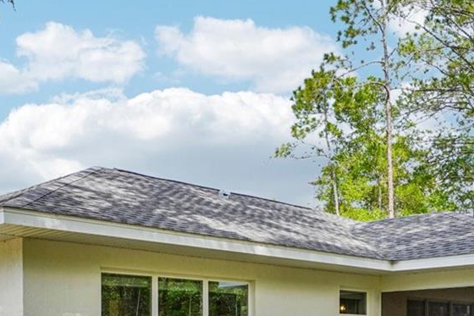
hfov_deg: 33.2
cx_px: 173
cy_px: 368
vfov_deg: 21.2
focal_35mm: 60
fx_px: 790
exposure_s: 1/25
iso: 100
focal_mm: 21
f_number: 20
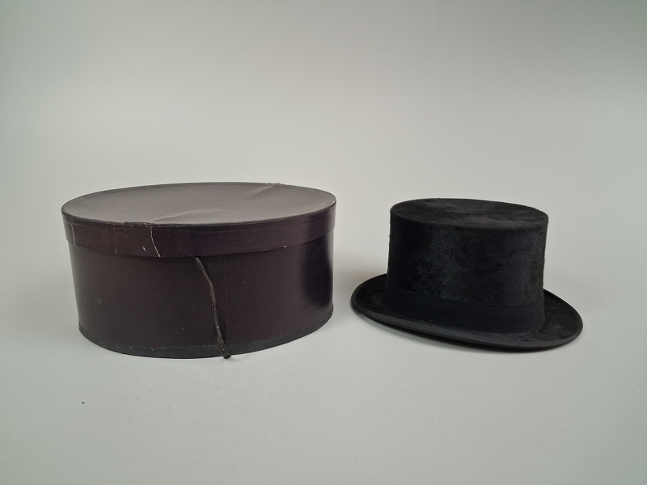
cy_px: 242
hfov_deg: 65.3
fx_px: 505
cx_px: 324
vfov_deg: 51.4
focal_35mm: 27
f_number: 1.8
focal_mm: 4
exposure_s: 1/50
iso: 250
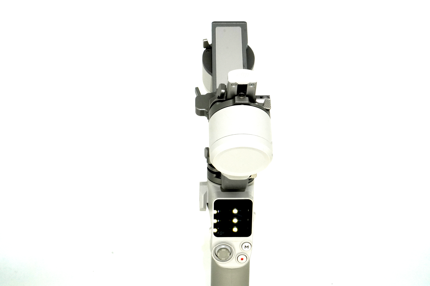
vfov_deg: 25.8
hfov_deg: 37.9
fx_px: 627
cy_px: 143
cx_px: 215
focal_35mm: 52
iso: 1600
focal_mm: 35
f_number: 22
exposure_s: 1/160
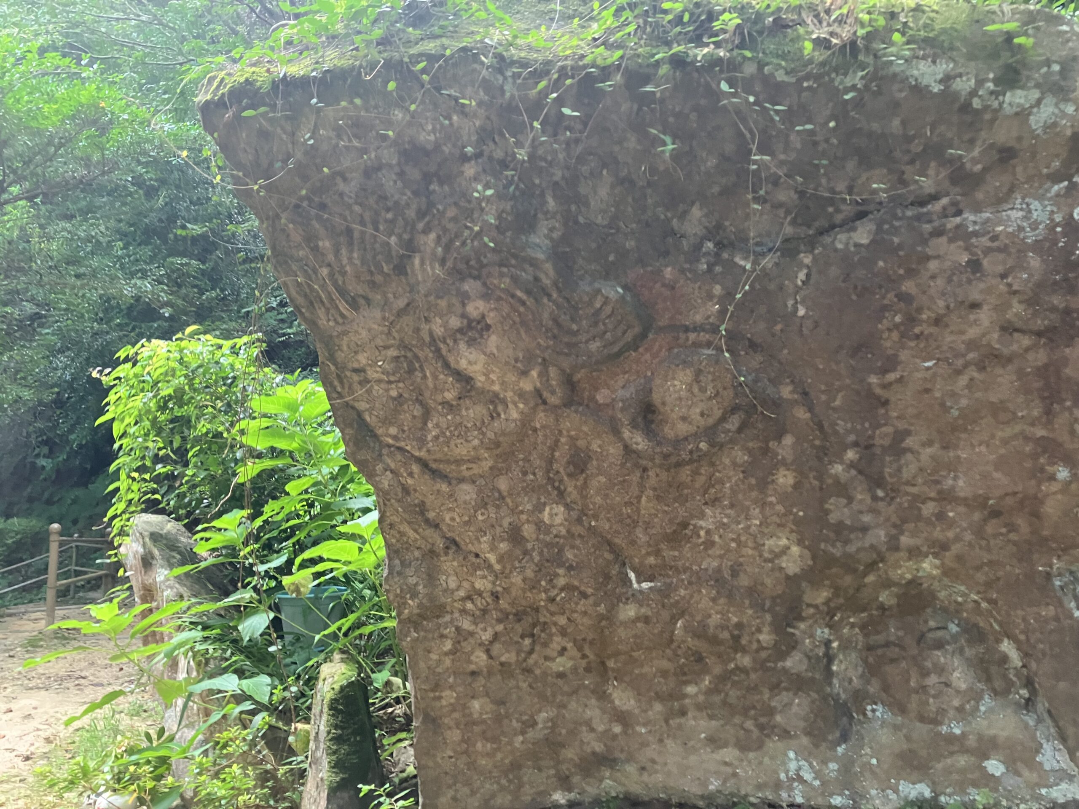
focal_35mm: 28
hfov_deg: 63.4
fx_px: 873
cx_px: 540
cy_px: 404
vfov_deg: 49.7
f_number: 1.8
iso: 160
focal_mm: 3.99
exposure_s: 1/60
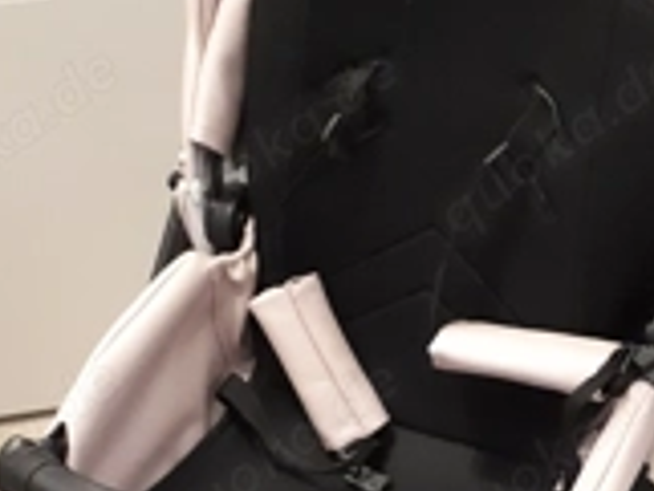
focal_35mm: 67
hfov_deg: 28.8
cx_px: 427
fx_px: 1267
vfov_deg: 21.1
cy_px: 515
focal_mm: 3.6
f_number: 1.9
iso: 800
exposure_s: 1/17
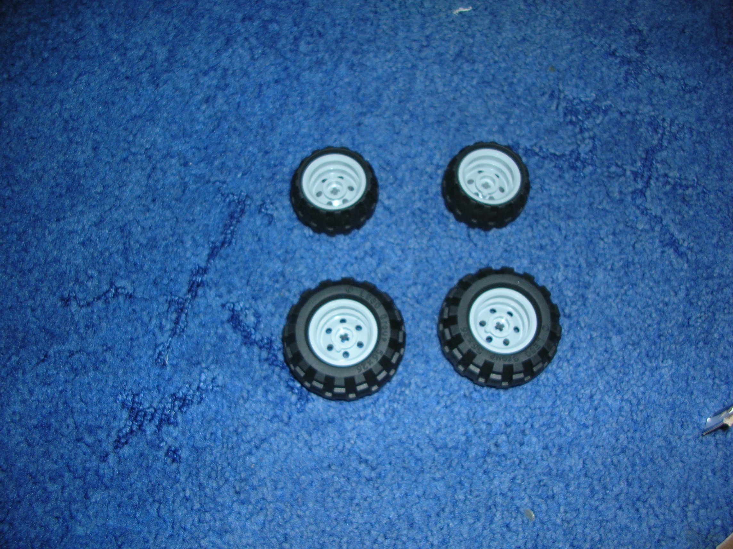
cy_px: 274
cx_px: 366
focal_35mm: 35
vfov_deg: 40.6
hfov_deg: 52.7
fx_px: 741
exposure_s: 1/60.1
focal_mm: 5.8
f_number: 2.8
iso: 50
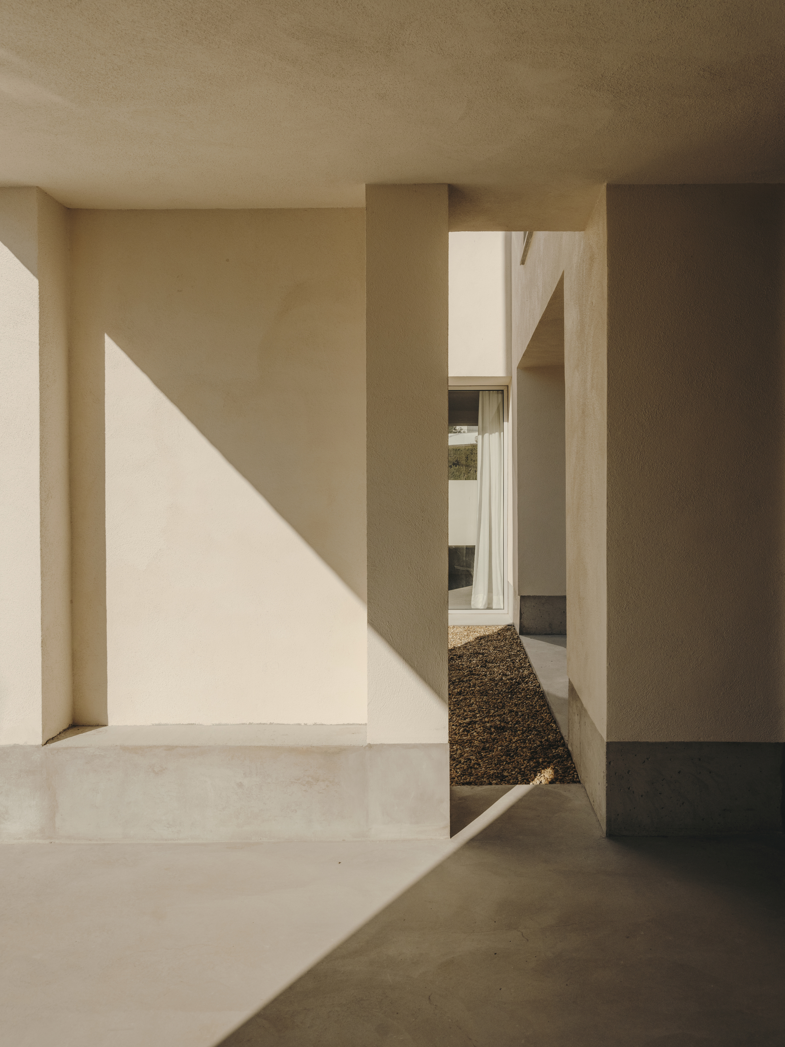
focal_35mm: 26
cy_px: 524
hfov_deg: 53.1
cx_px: 392
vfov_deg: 67.3
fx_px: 786
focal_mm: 33.2
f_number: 11
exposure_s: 1/1250
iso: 400
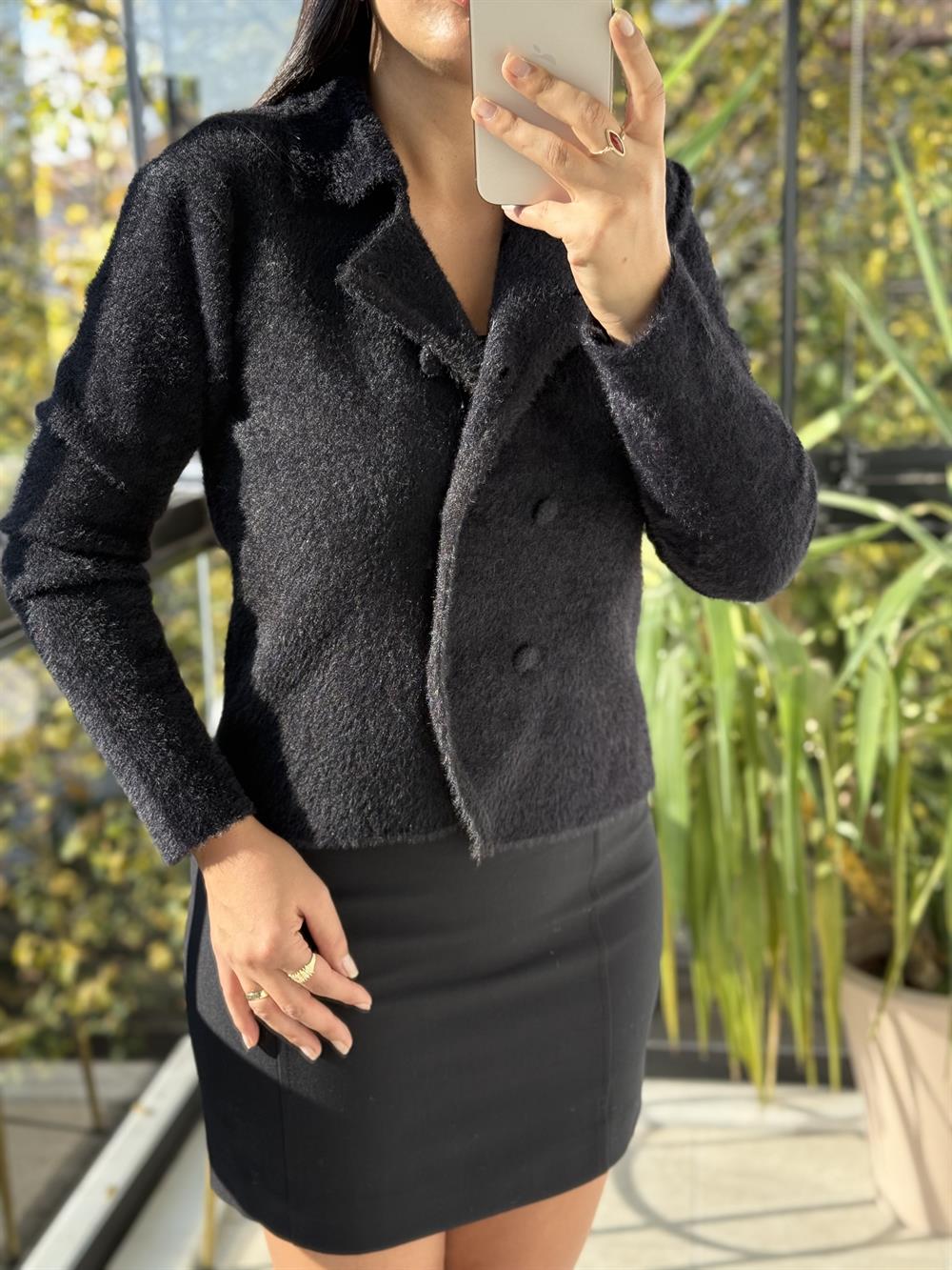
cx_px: 476
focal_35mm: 48
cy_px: 635
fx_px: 1760
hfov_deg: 30.3
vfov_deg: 39.7
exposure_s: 1/516
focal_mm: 6.76
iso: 100
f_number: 1.78
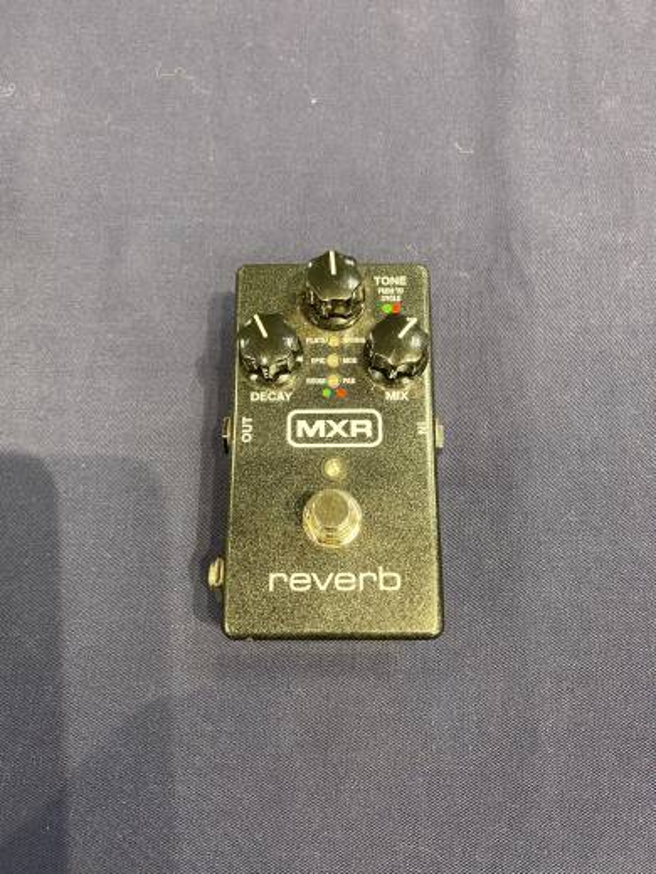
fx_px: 657
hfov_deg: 53.1
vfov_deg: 67.3
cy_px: 437
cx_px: 328
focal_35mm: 26
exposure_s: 1/60
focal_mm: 4.25
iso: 200
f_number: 1.8
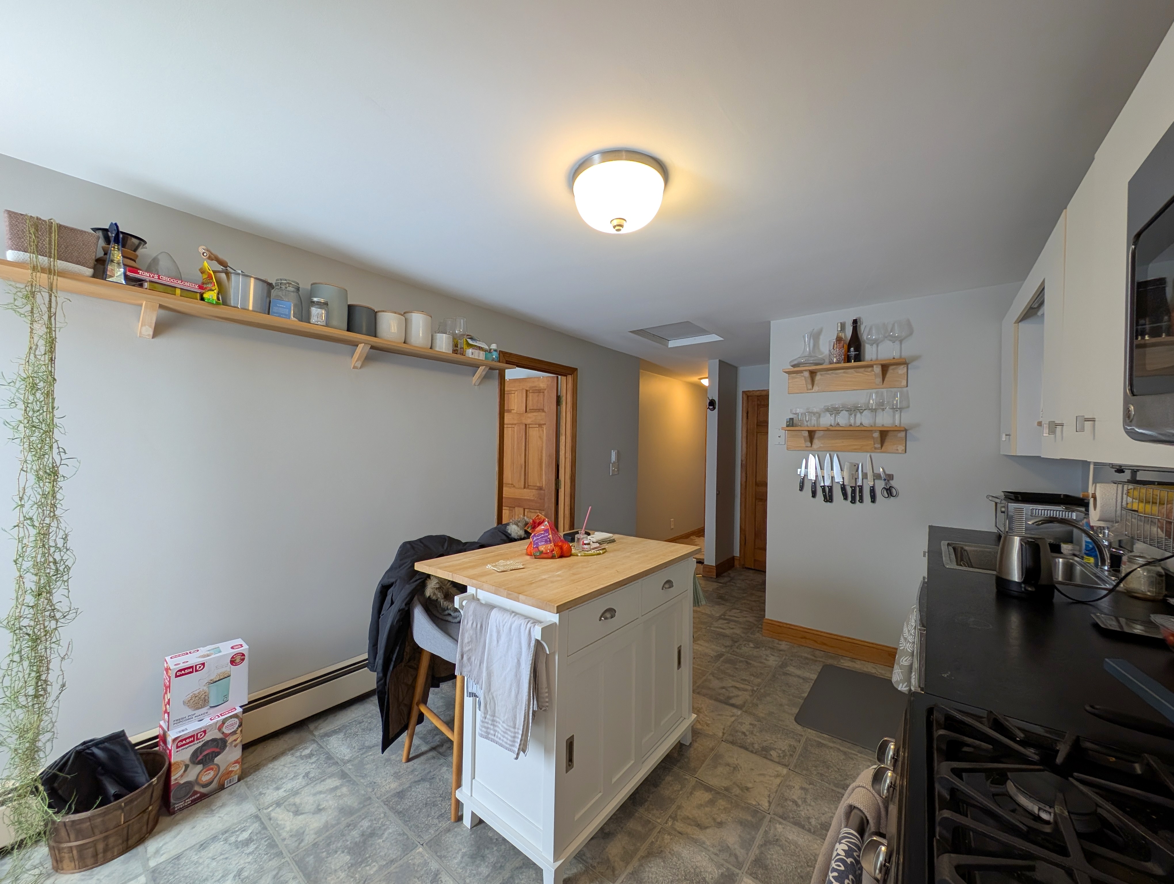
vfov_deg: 94.6
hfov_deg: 110.5
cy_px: 442
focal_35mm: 12
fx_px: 408
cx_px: 587
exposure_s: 1/60
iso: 203
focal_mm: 2.23
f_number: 1.95
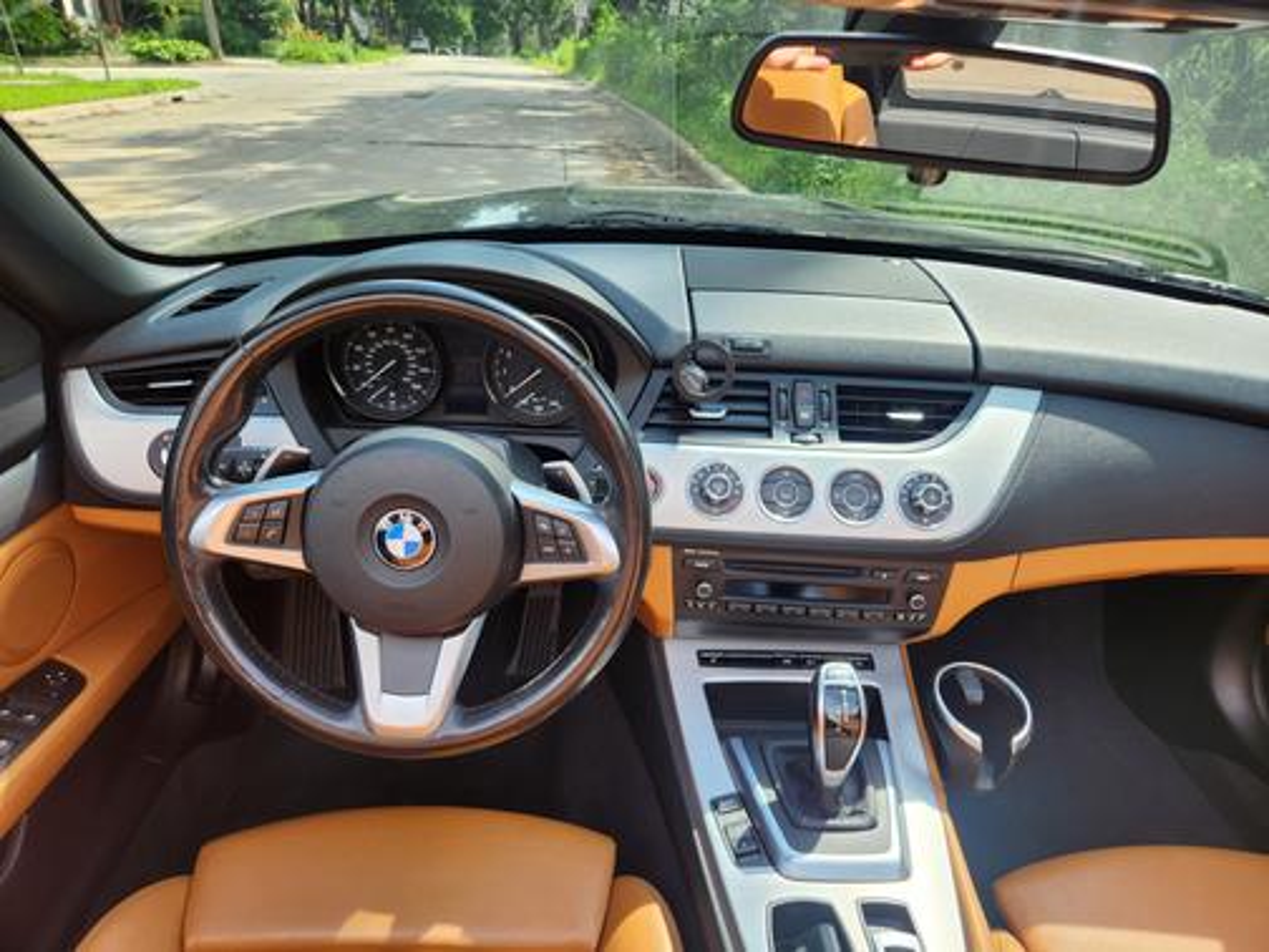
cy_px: 476
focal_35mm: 23
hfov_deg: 73.9
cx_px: 634
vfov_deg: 58.9
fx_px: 843
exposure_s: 1/323
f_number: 1.8
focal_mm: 5.4
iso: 20
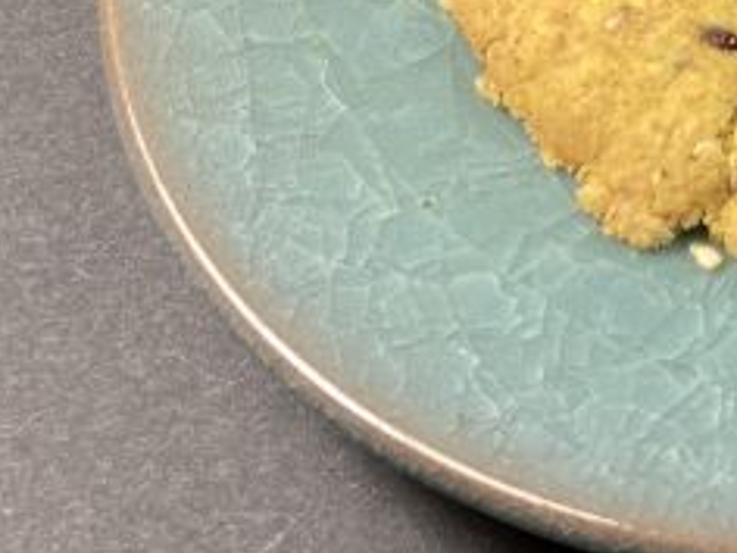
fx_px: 2023
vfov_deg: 14.7
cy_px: -227
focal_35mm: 95
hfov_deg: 17.5
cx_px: 1243
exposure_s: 1/120
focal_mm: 3.99
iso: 40
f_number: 1.8
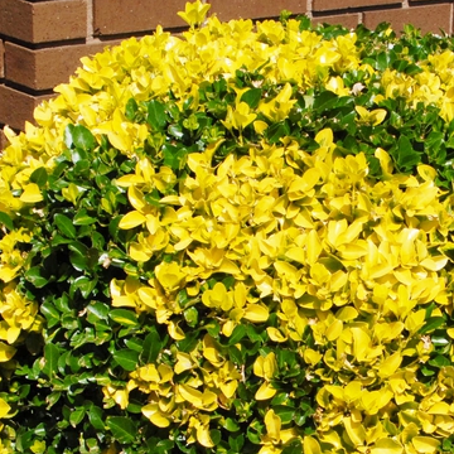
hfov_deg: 14.9
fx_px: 1721
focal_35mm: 116
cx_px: 386
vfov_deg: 15.0
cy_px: 344
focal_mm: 32
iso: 400
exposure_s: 1/640
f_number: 13
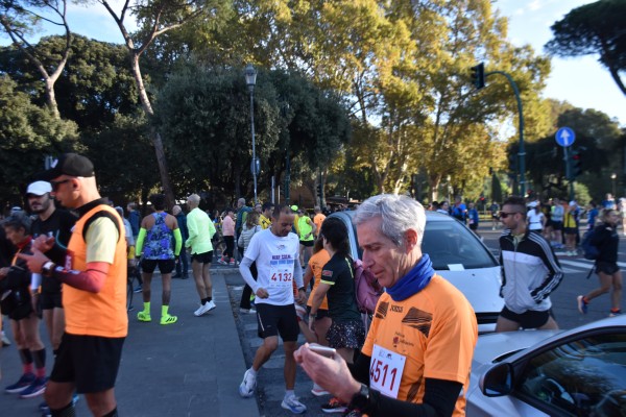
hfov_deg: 49.6
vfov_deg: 34.2
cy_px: 208
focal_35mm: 39
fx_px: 678
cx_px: 313
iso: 400
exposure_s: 1/800
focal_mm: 26
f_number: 3.8
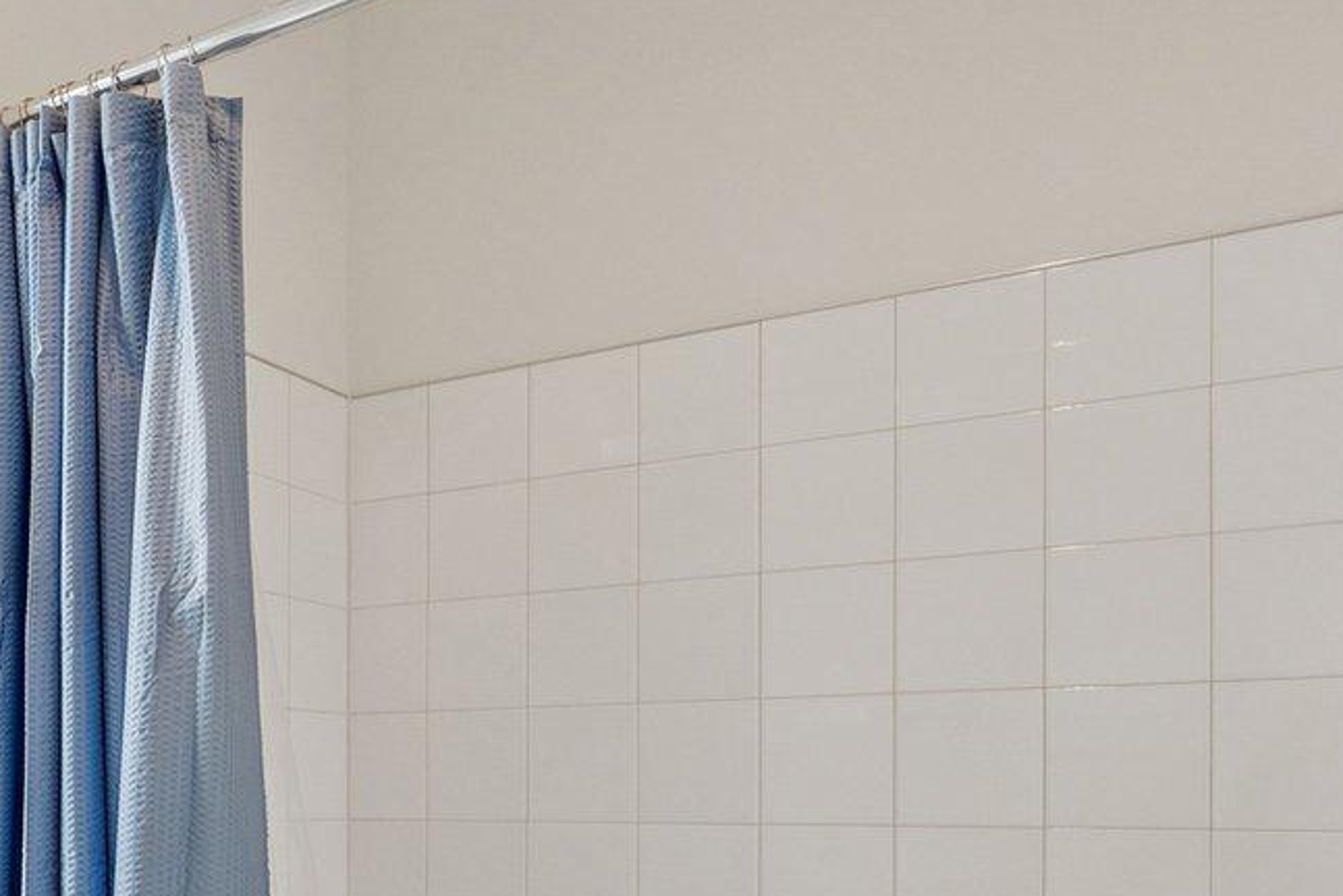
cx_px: 276
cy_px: 800
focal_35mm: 38
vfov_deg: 33.3
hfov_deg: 48.0
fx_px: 1418
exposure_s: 1/100
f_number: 7.1
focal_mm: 12
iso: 640
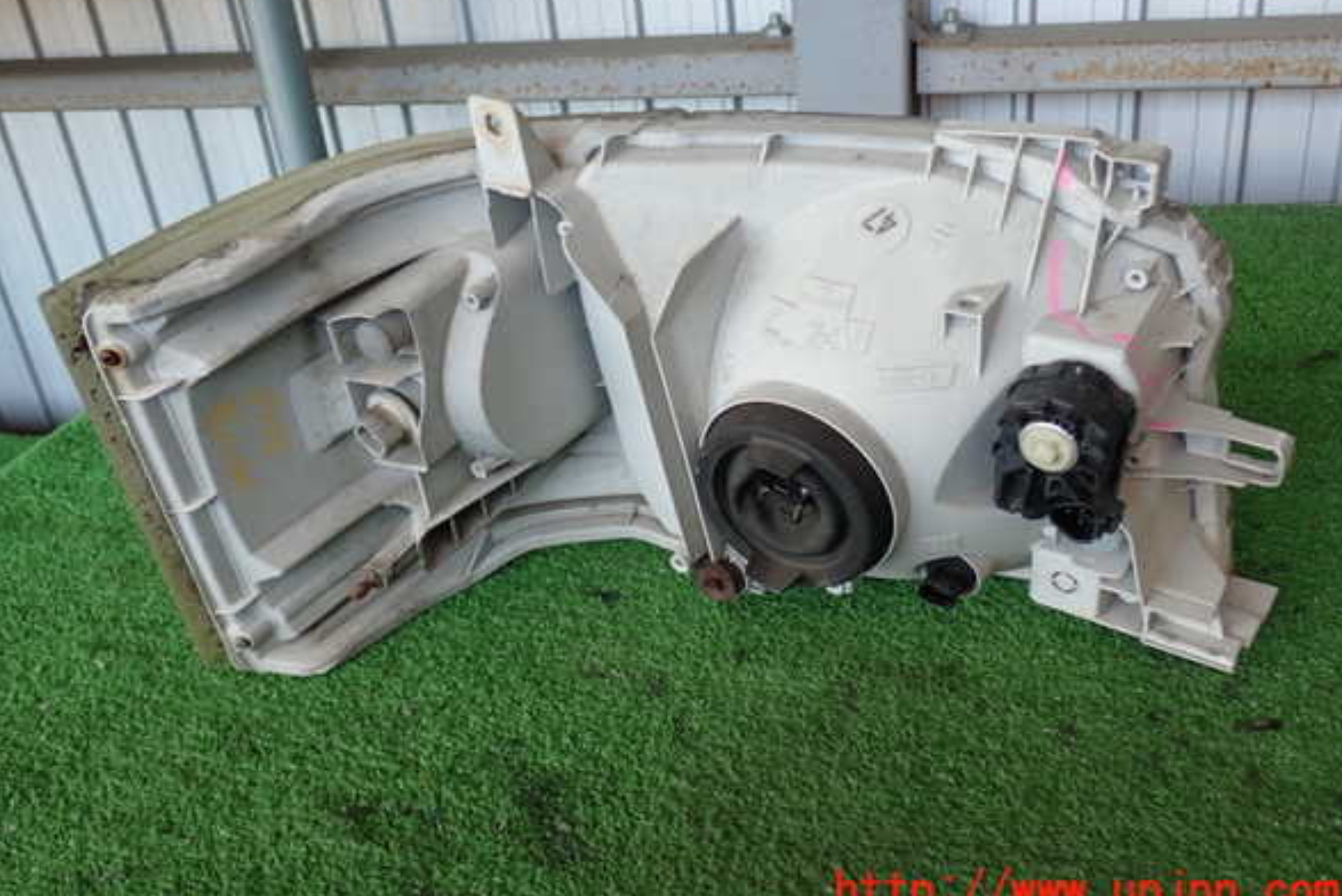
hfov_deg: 55.8
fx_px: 1268
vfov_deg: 38.9
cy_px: 407
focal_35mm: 34
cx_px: 665
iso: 100
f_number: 2.4
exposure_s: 1/60
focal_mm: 5.79
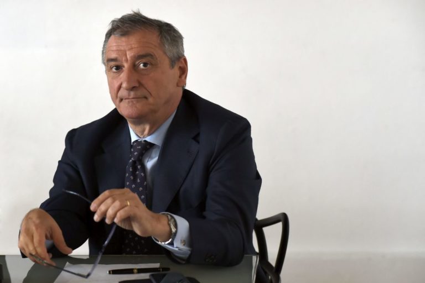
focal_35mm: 112
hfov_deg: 18.3
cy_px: 142
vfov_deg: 12.2
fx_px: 1322
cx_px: 212
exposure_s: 1/200
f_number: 5.6
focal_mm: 112
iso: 2500
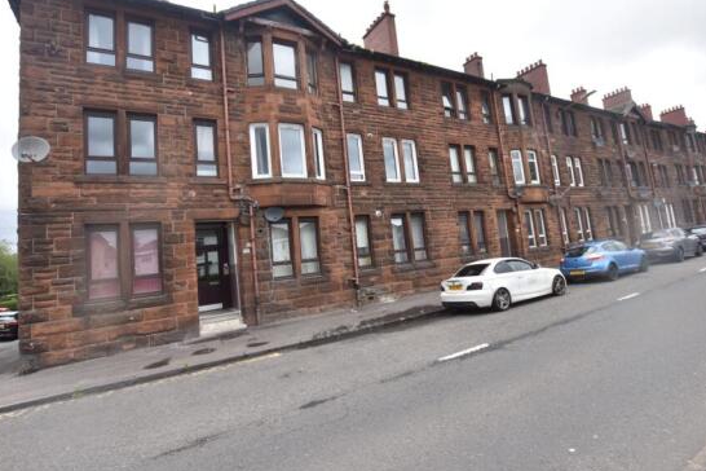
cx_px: 373
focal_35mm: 18
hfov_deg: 89.9
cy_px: 221
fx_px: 353
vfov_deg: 67.3
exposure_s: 1/125
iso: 100
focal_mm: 10
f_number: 5.6
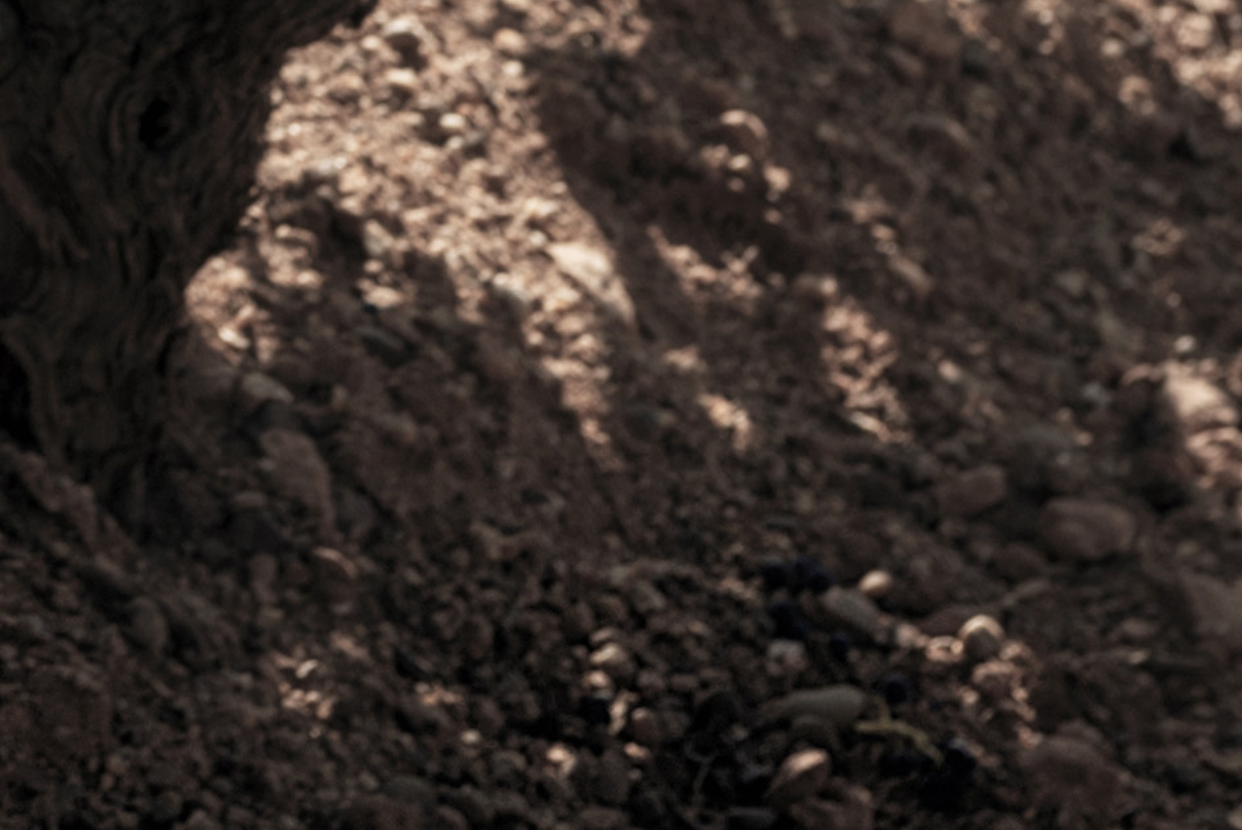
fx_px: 7732
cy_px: -1267
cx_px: -646
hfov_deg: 8.9
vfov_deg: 5.9
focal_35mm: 224
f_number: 5.6
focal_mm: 35
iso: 100
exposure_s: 1/800
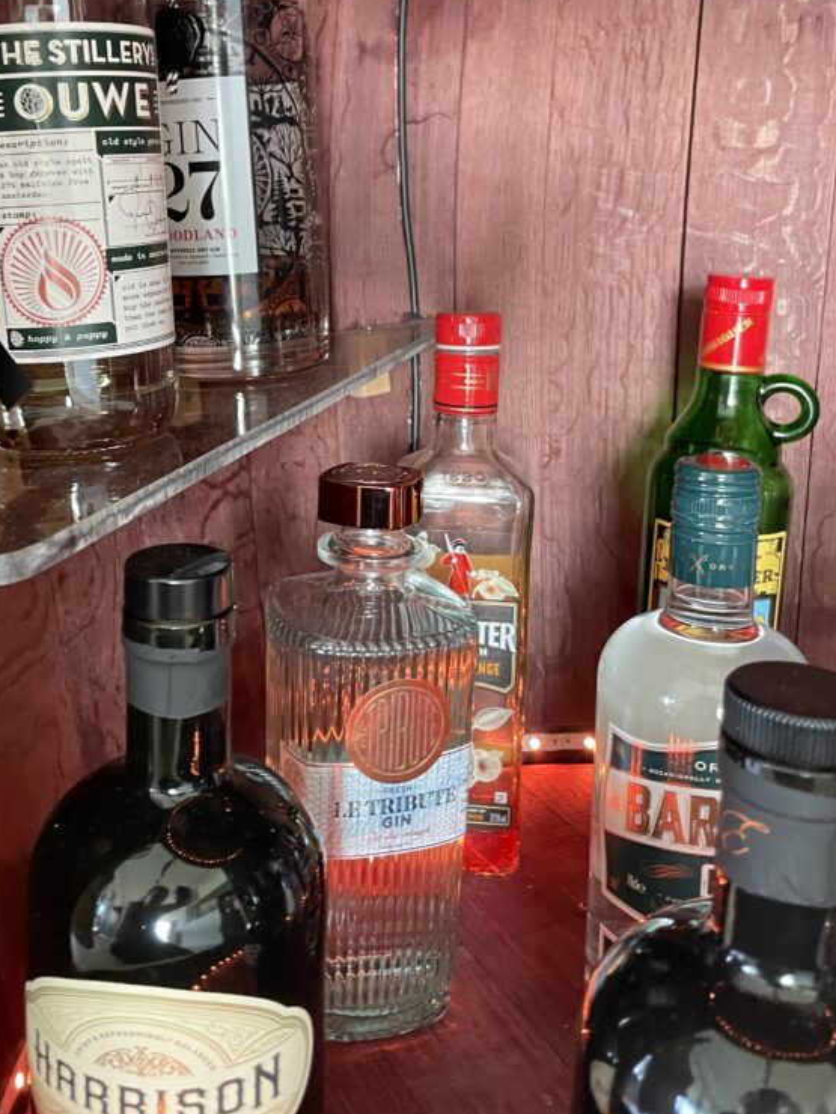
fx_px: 1159
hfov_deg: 39.4
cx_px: 306
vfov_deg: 50.4
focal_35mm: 36
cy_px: 366
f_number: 1.6
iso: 500
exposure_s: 1/60
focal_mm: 4.2
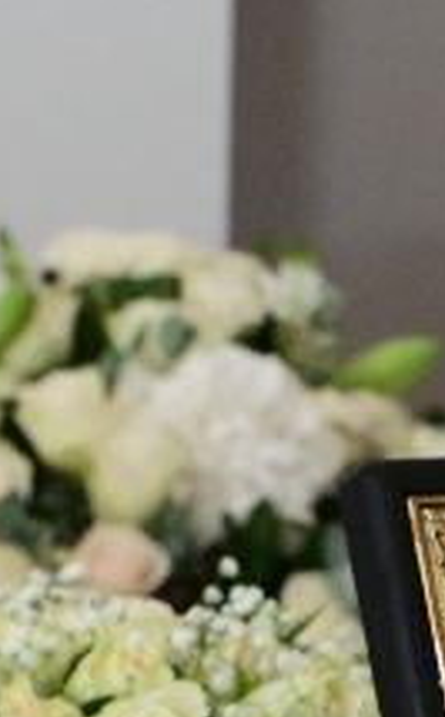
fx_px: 3738
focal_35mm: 192
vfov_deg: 10.6
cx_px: 438
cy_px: 1002
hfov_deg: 6.8
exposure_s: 1/320
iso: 5000
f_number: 6.3
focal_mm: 33.5
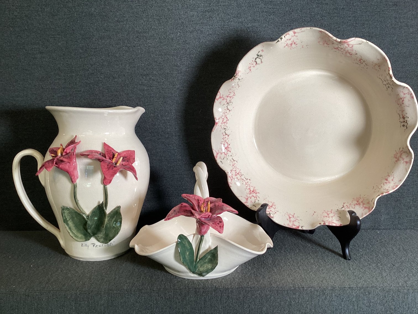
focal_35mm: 31
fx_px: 374
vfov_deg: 45.4
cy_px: 157
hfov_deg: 58.3
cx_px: 209
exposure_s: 1/60
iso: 64
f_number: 2.4
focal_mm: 3.3
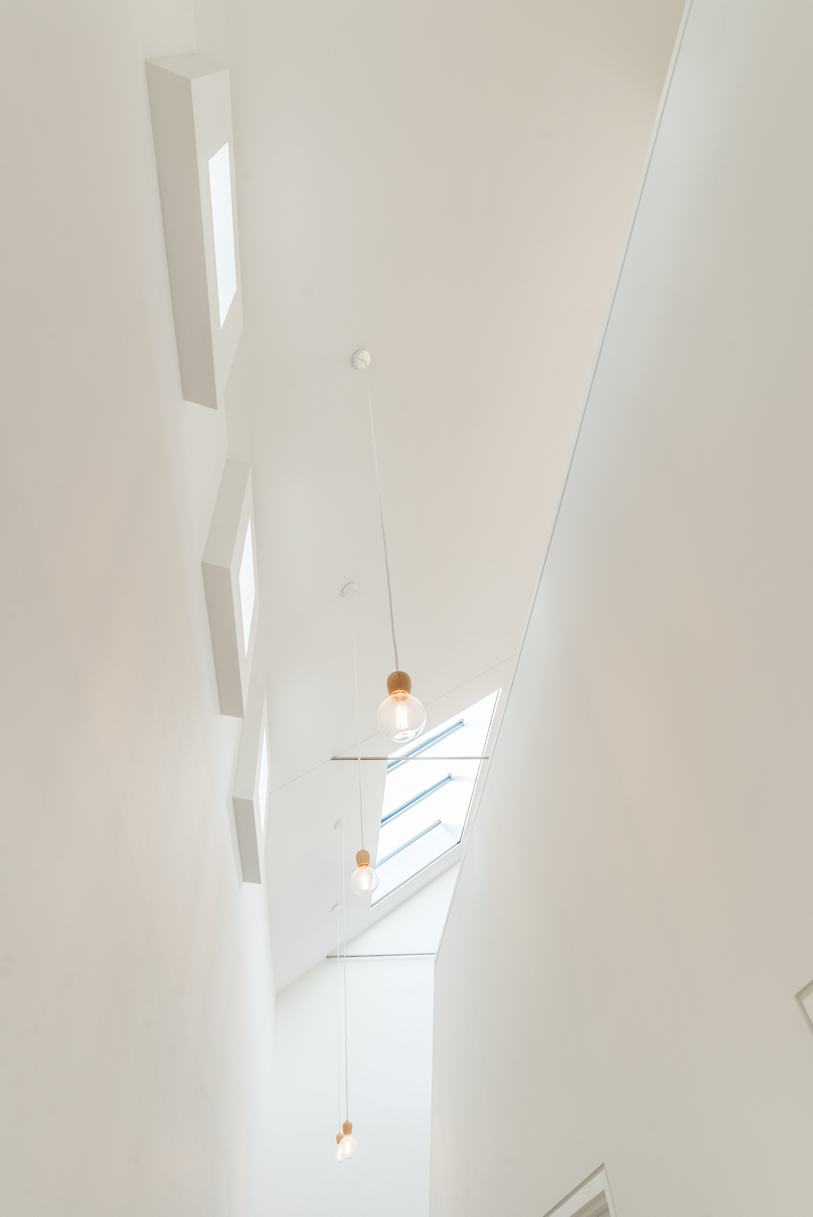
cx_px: 406
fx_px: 677
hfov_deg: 62.0
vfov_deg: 84.0
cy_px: 608
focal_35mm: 20
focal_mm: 20
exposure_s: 1/50
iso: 250
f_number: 7.1
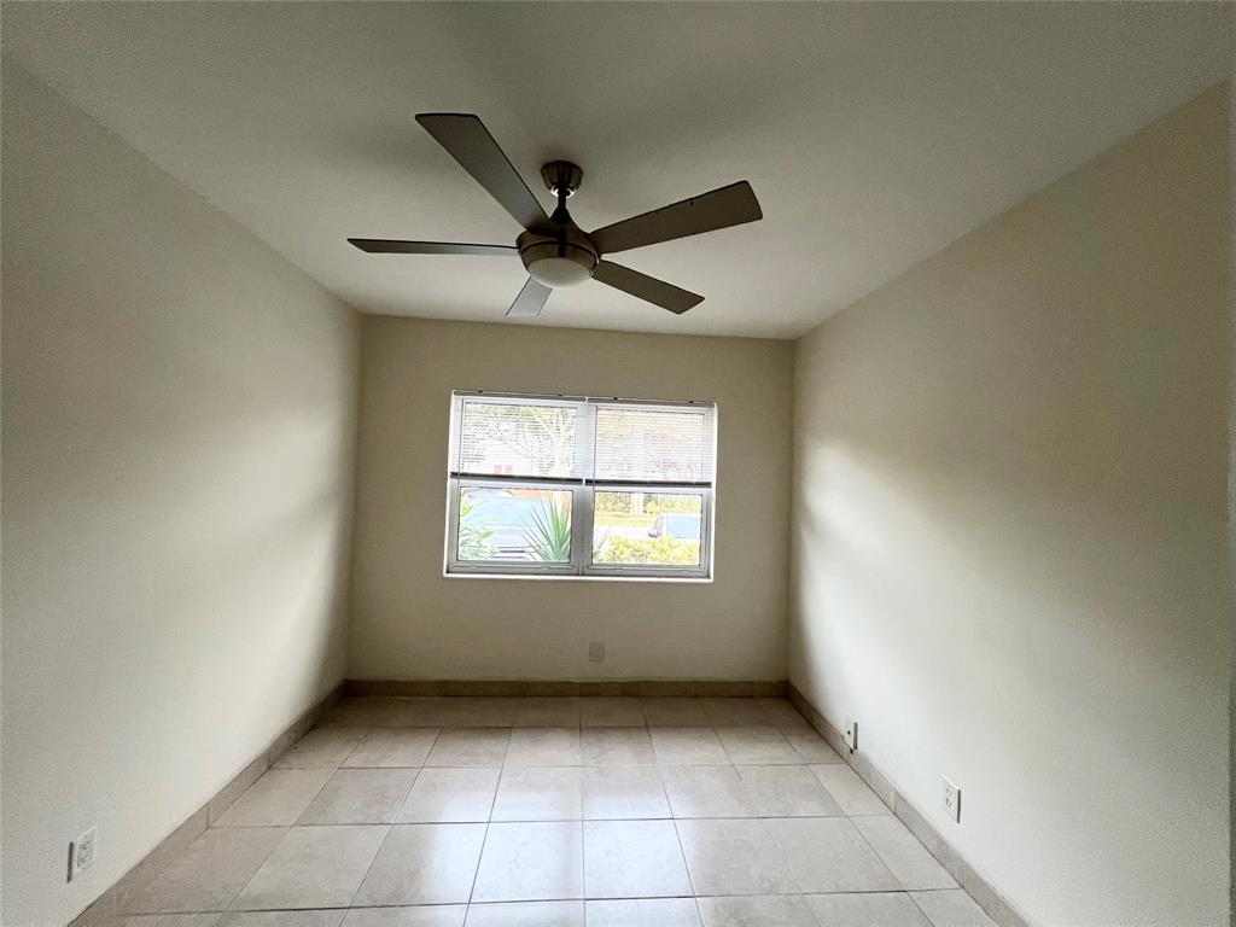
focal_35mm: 13
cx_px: 618
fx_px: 464
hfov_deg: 106.2
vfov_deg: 89.9
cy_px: 464
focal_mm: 1.57
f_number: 1.8
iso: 250
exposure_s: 1/78
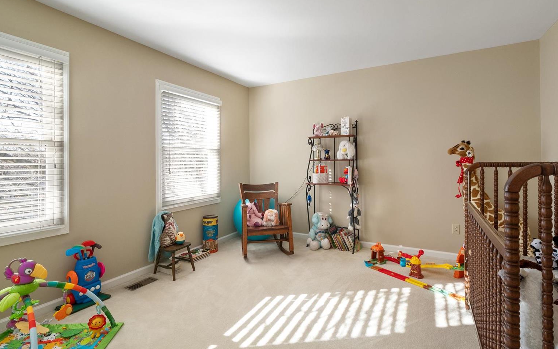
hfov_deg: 94.3
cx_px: 271
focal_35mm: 17
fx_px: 259
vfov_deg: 68.0
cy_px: 172
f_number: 8
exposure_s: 1/15
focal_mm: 8
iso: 400
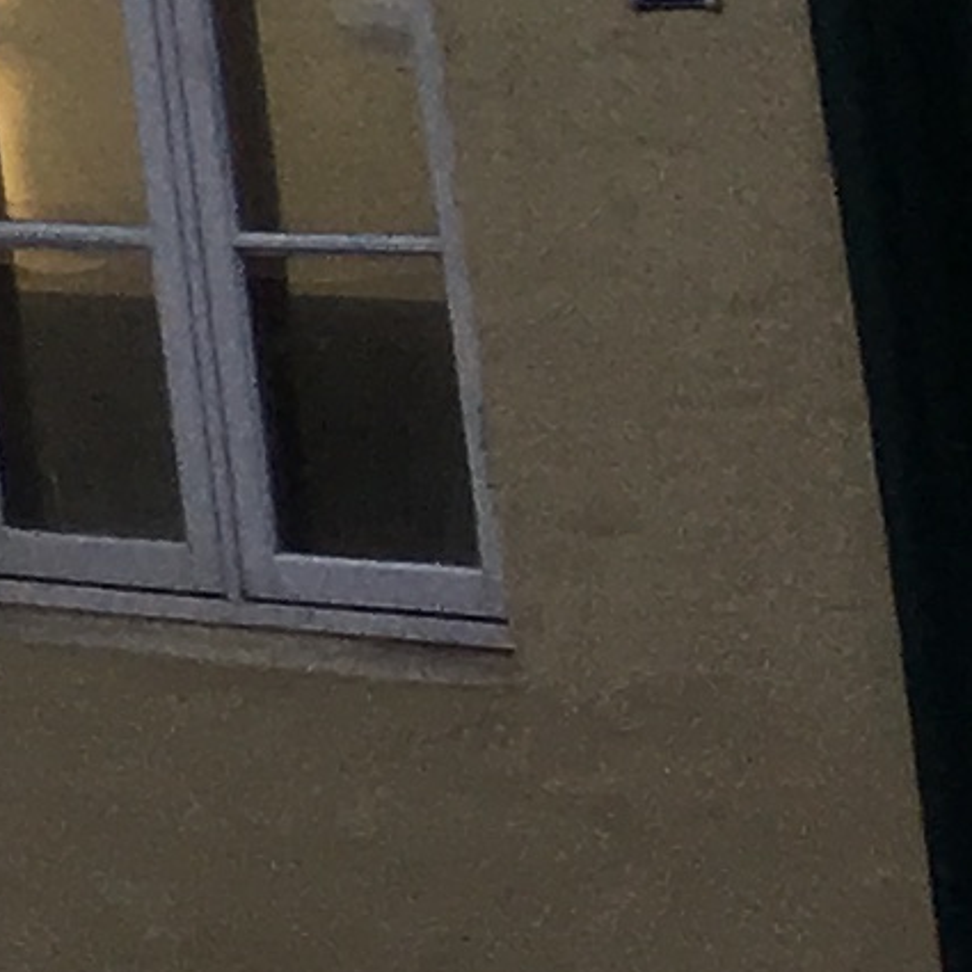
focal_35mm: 243
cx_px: -3543
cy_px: -1756
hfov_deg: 5.7
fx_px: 7720
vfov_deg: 6.6
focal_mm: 4.15
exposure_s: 1/396
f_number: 2.2
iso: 25
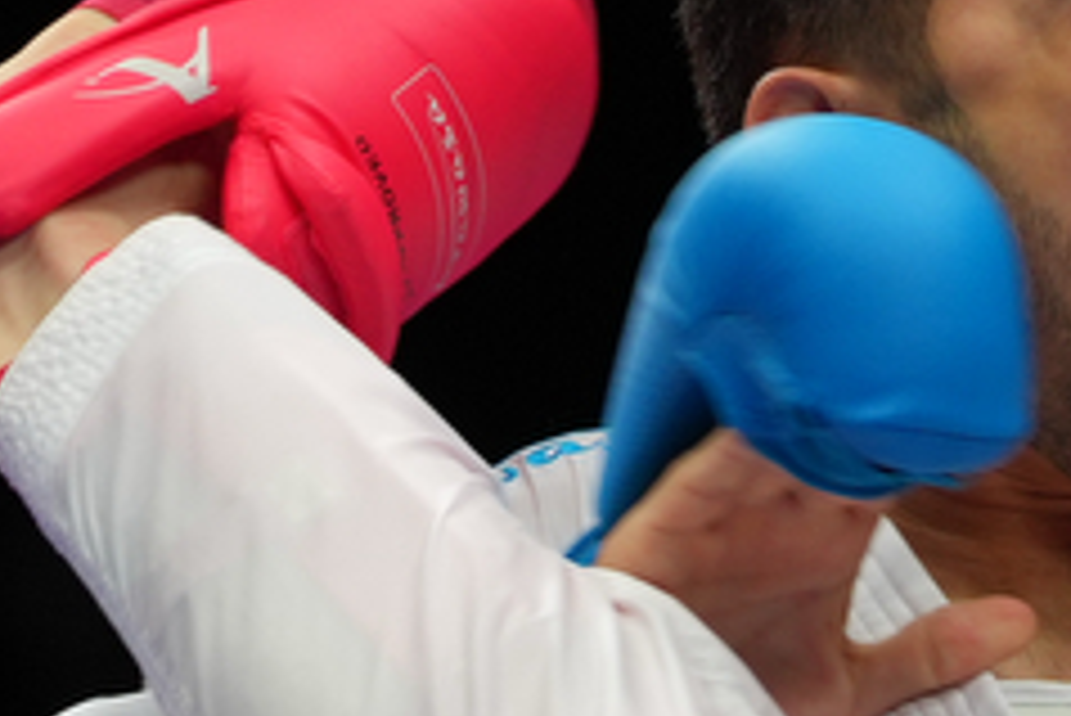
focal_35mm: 1342
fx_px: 39947
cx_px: 1580
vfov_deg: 1.0
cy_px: 1788
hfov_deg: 1.5
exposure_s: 1/1000
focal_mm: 200
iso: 320
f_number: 2.8
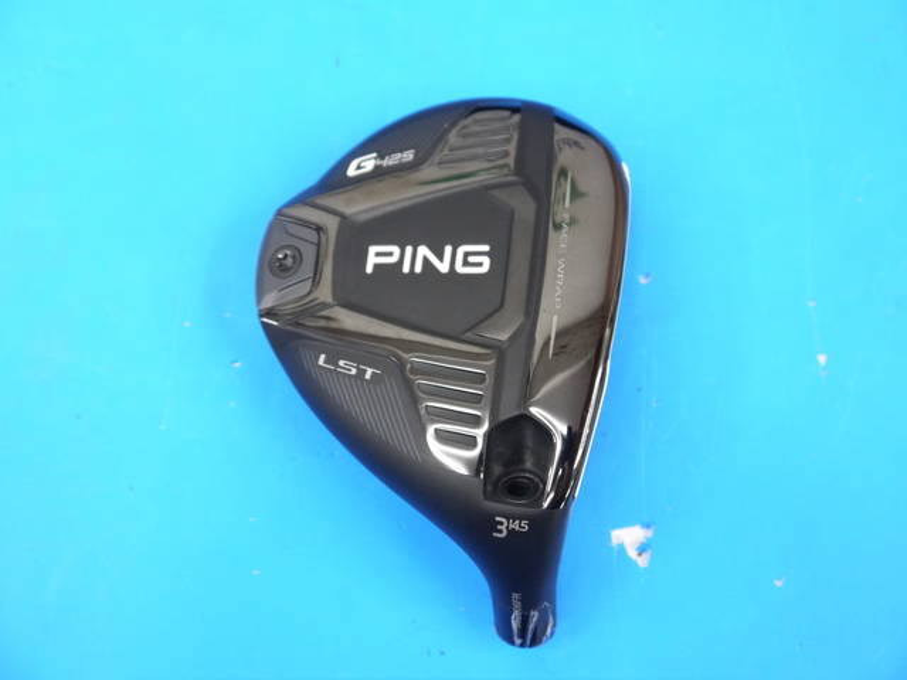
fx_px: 1310
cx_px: 454
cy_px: 340
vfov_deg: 29.1
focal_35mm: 50
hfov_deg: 38.2
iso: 800
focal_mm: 25
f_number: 4.6
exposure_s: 1/80
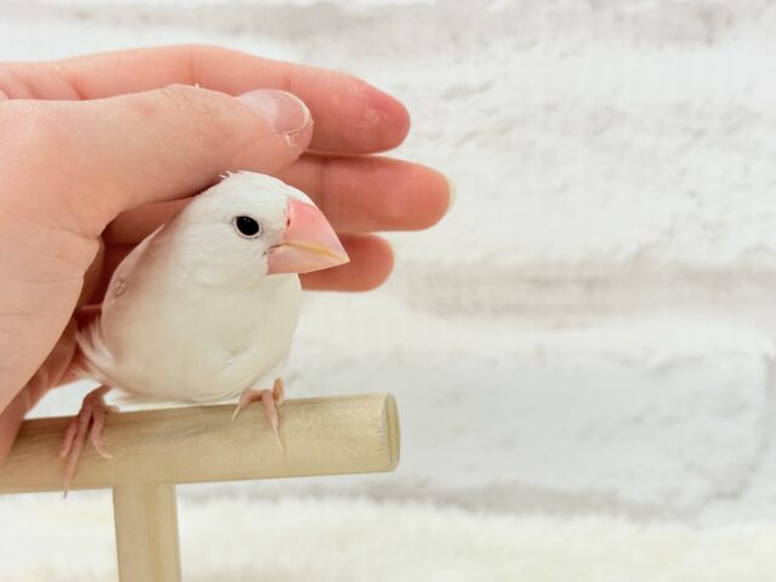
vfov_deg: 28.0
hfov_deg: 36.8
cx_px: 388
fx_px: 1166
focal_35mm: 52
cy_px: 291
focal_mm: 5.96
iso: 40
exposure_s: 1/50
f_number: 1.6
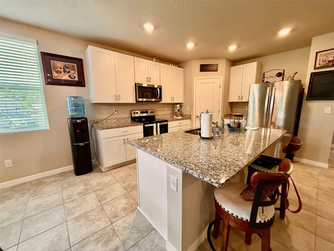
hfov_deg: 102.1
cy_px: 126
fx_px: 135
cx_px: 167
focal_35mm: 14
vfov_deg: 85.7
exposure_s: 1/120
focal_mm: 2.22
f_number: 2.2
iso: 320
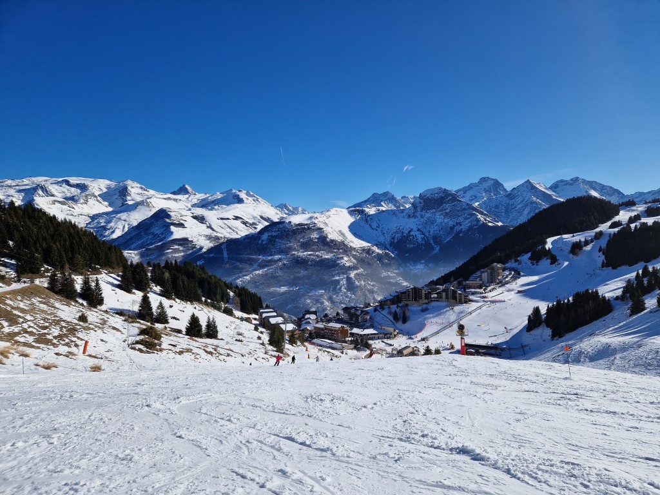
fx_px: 439
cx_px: 330
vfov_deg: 58.9
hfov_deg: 73.9
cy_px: 248
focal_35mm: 23
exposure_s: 1/3368
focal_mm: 5.4
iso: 50
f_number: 1.8
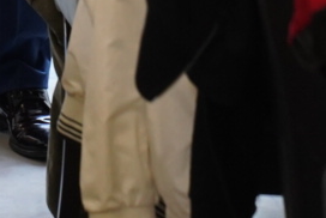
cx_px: -82
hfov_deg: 4.9
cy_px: -428
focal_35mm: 416
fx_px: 3771
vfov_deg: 3.2
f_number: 4.5
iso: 1600
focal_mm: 70
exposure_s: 1/200
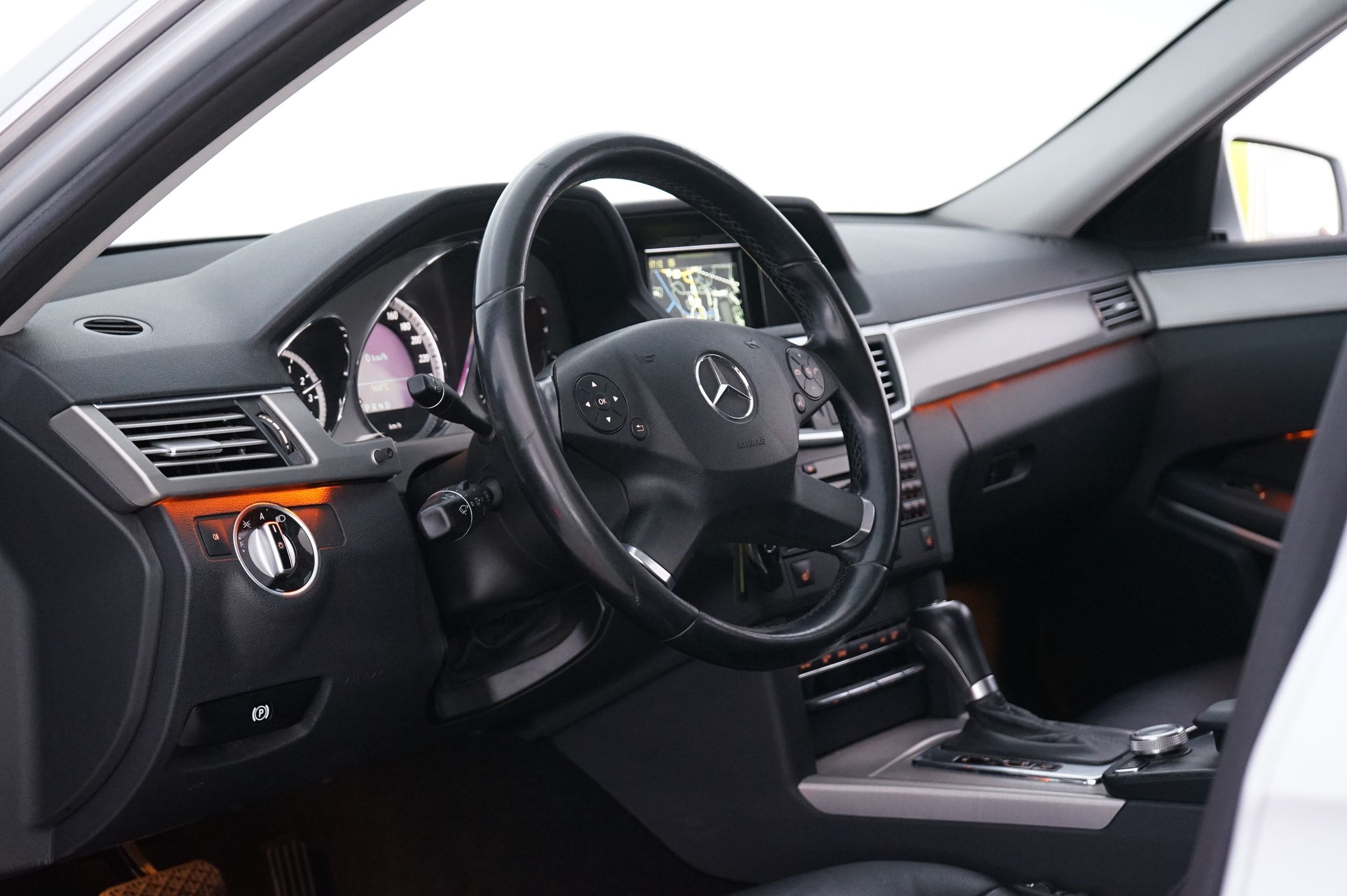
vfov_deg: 22.2
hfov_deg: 32.9
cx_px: 674
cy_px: 448
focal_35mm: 61
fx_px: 2280
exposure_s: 1/13
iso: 3200
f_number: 5.6
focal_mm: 61
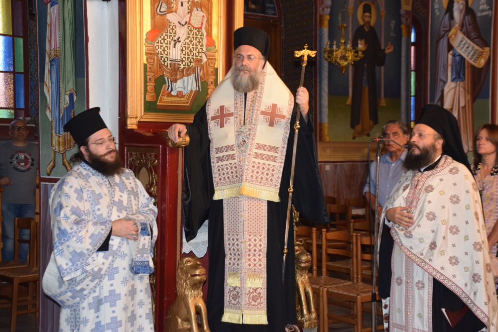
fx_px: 789
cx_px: 249
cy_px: 166
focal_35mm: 57
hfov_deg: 35.0
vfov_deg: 23.8
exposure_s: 1/60
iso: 1100
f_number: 4.2
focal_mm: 38
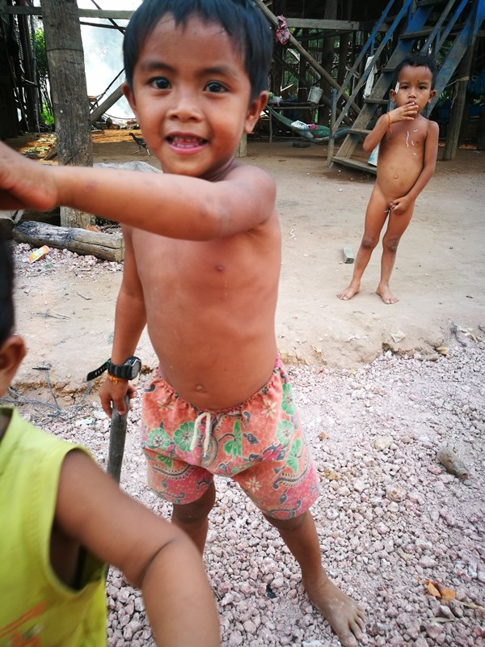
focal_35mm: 27
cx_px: 242
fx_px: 504
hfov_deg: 51.4
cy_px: 324
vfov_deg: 65.3
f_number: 2.2
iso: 50
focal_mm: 4.5
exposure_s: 1/100
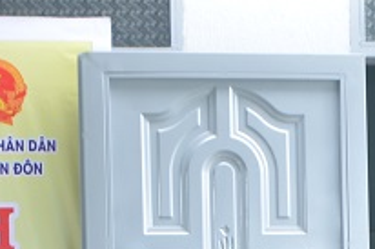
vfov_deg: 8.3
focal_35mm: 157
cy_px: 483
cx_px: 24
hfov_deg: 13.0
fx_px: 1634
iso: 250
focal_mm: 18
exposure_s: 1/100
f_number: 4.5
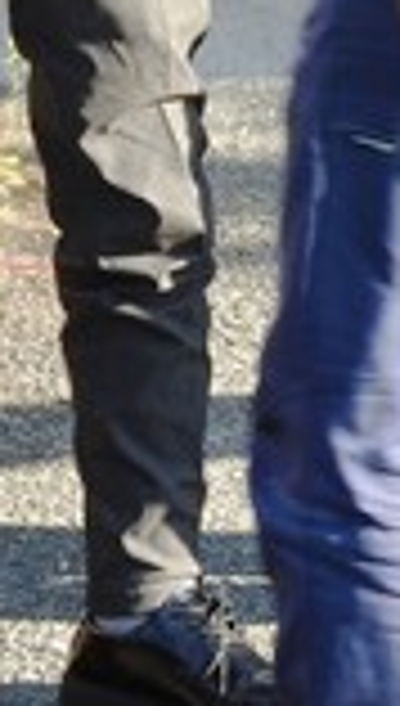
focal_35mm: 753
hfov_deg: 1.6
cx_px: -512
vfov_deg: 2.9
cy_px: -184
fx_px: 14115
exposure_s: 1/60
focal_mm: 30.5
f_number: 5.2
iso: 100
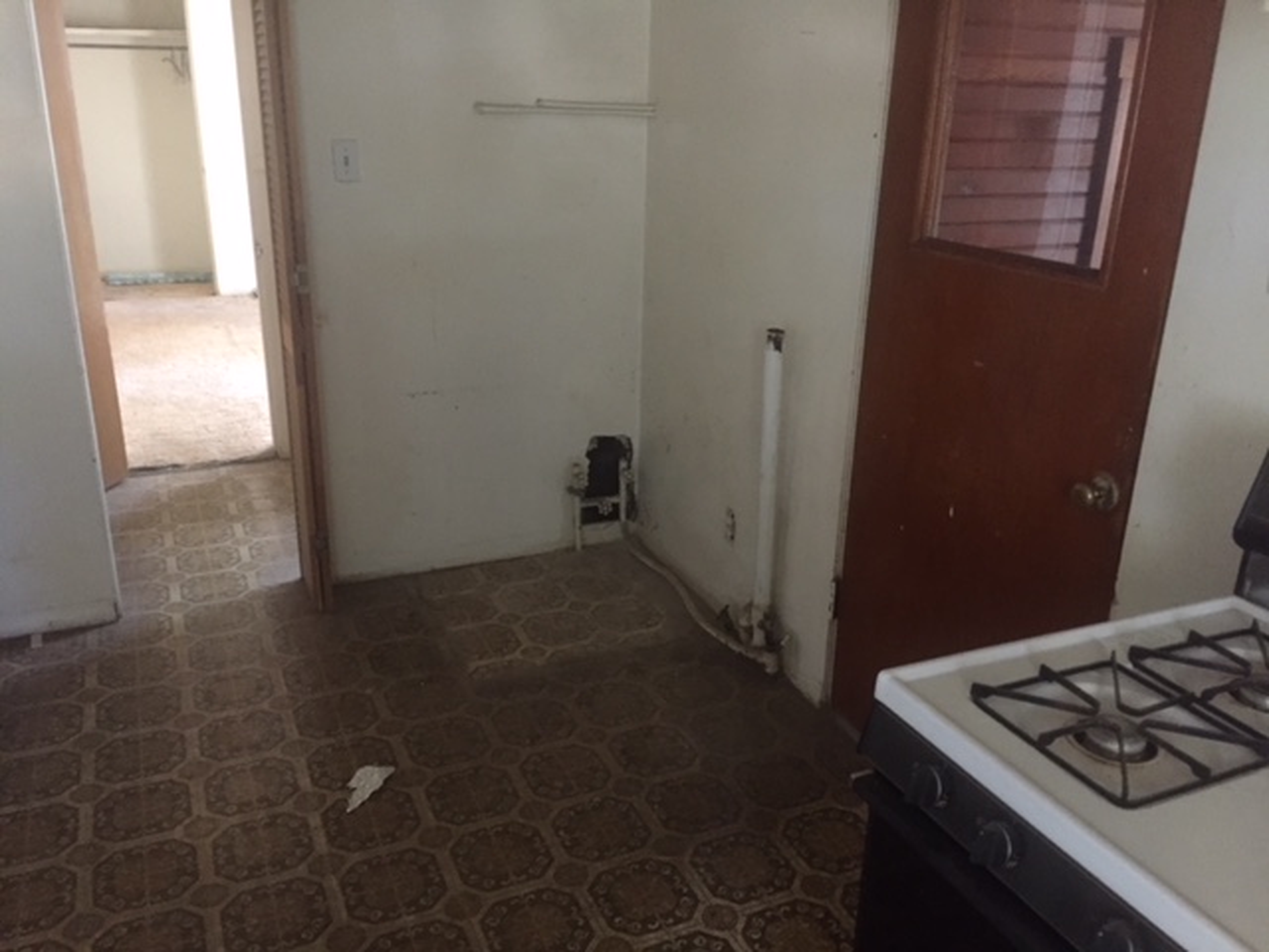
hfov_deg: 61.7
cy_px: 476
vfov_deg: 48.2
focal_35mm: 29
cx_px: 634
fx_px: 1063
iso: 320
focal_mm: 4.15
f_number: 2.2
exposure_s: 1/15
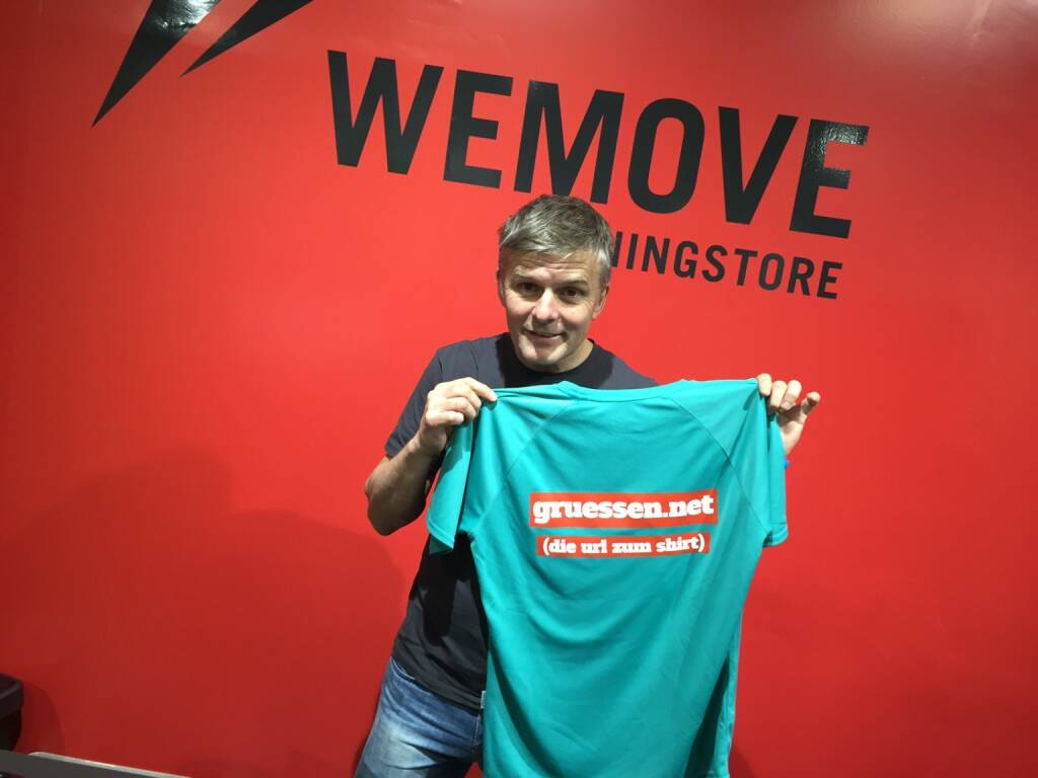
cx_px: 519
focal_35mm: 29
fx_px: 870
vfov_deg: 48.2
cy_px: 389
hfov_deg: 61.7
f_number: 2.2
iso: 80
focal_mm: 4.15
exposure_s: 1/33
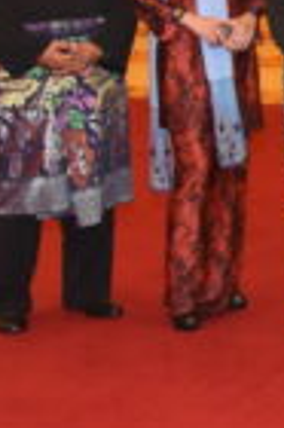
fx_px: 1423
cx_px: 806
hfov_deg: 9.4
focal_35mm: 120
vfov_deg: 16.8
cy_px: 32
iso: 6400
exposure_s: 1/125
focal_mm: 28
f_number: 7.1
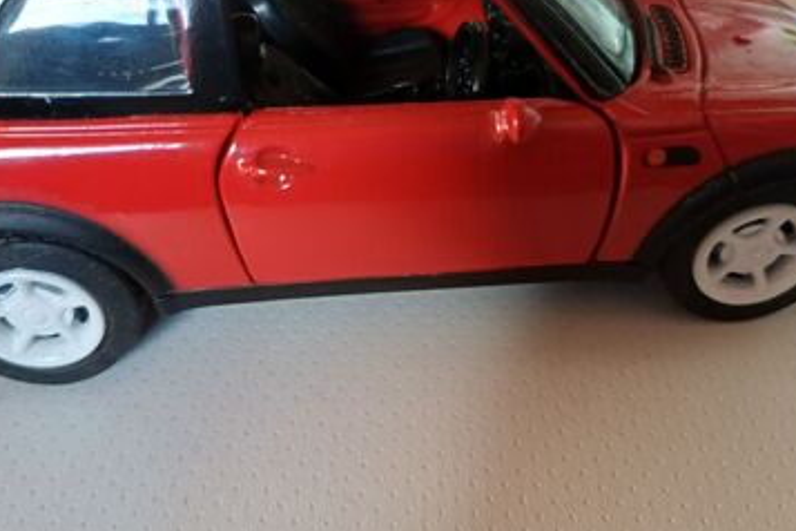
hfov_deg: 54.4
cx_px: 366
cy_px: 138
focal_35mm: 35
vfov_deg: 37.0
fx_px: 774
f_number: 1.8
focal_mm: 4.65
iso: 400
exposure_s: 1/50
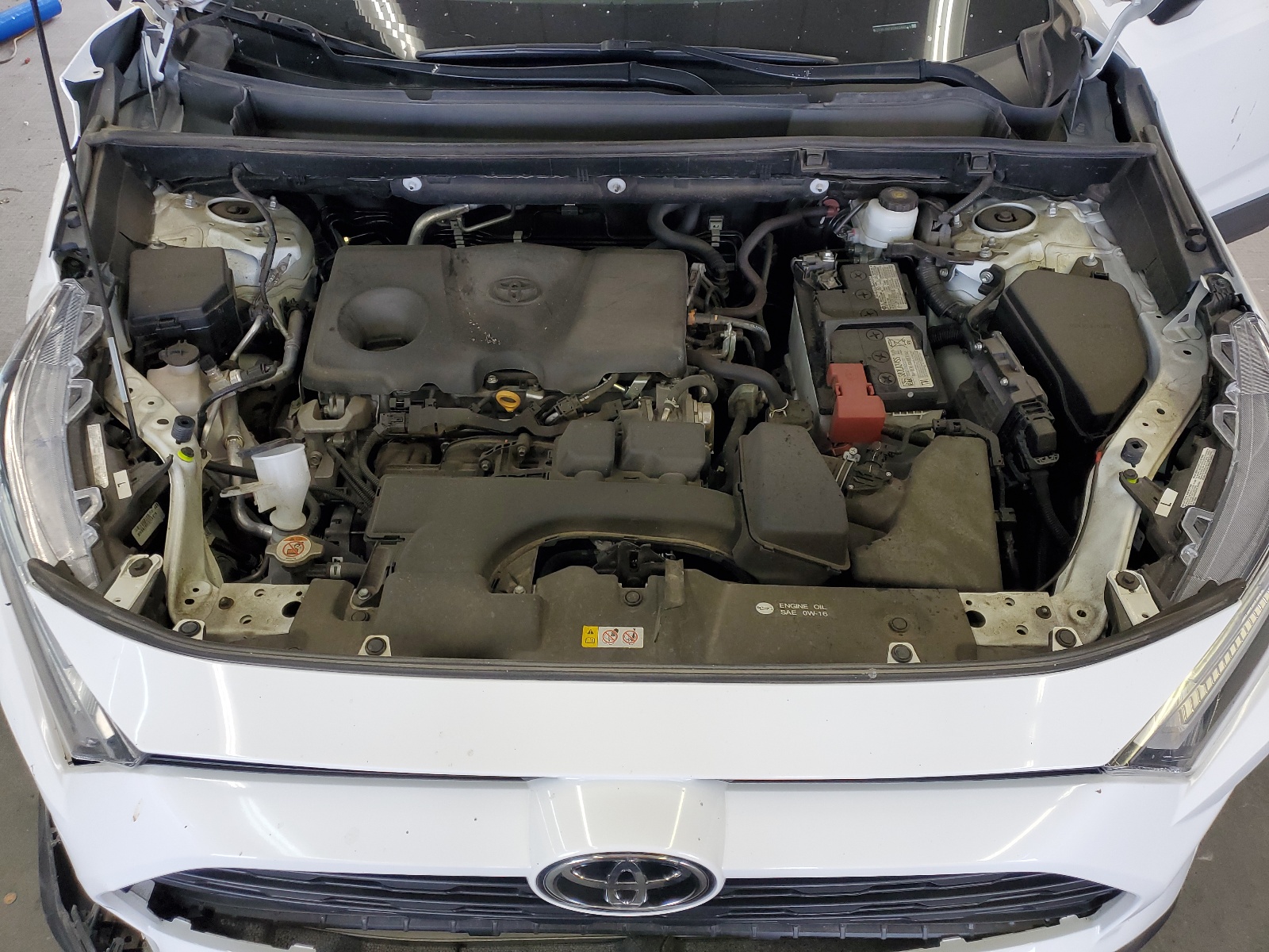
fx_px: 953
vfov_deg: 53.1
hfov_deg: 67.3
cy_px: 476
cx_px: 634
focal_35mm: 26
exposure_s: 1/120
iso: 72
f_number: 1.5
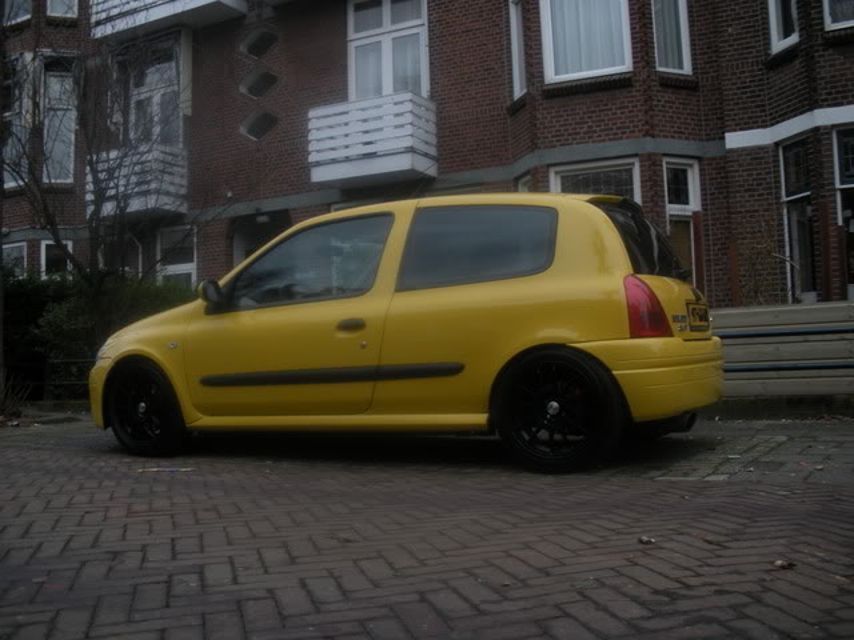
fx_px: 888
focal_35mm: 36
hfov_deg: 51.4
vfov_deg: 39.7
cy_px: 320
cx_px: 427
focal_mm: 6.3
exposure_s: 1/110
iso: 64
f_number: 3.5
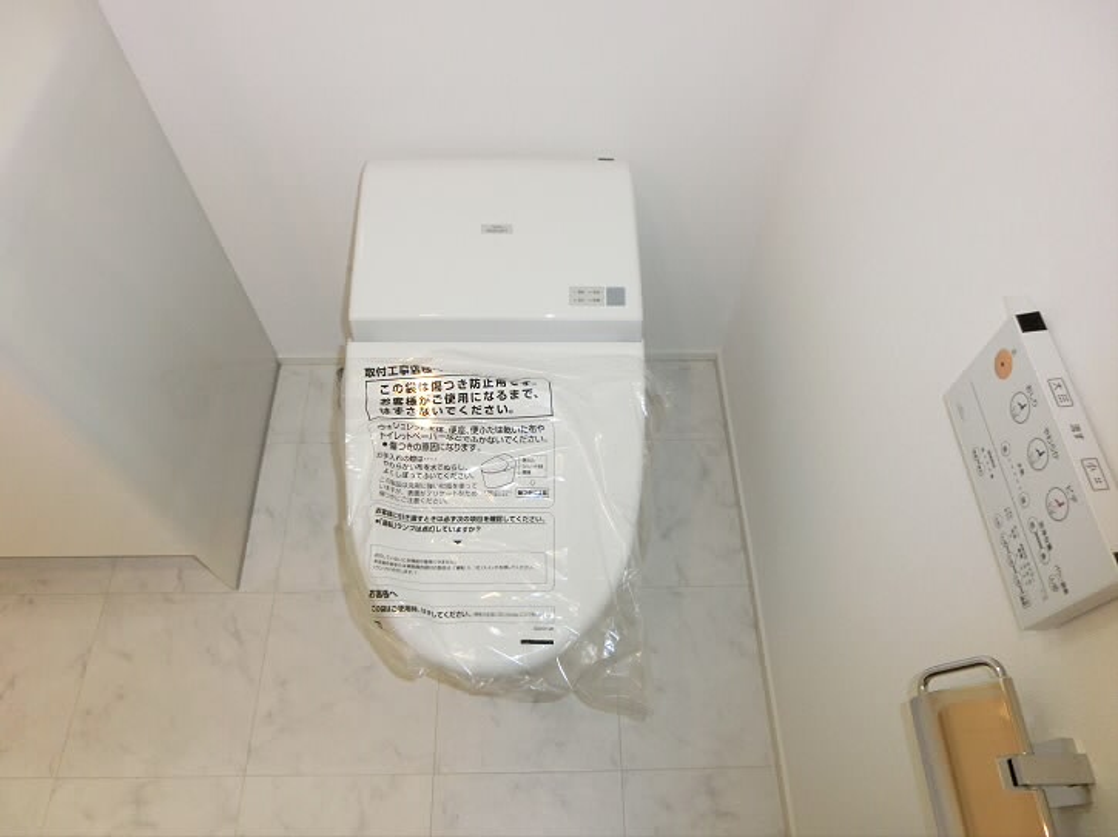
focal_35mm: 24
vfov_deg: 56.8
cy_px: 418
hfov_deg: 71.6
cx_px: 559
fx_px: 775
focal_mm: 4.24
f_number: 3
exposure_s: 1/100
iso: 400
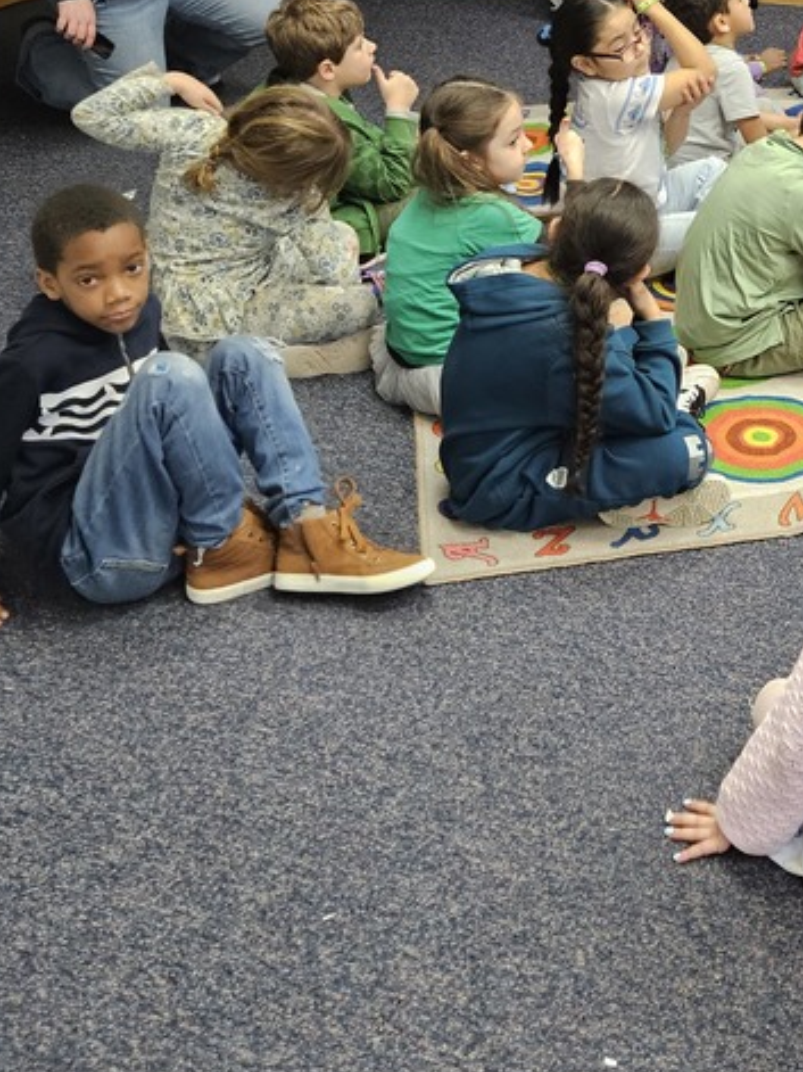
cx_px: 730
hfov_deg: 28.0
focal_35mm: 50
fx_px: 1547
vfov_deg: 36.0
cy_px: 118
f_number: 1.8
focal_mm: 5.4
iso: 640
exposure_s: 1/120
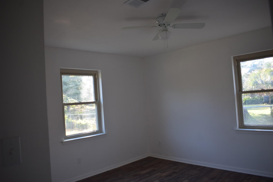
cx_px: 136
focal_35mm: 27
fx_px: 205
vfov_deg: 47.9
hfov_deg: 67.4
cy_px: 91
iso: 400
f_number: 4.5
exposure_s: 1/80
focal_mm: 18
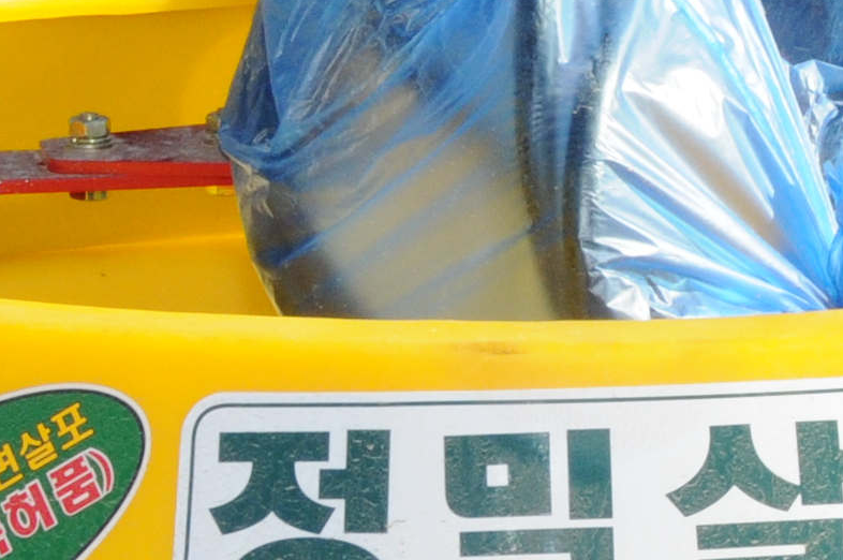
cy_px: -307
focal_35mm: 311
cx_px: 582
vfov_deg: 4.4
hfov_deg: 6.6
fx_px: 7273
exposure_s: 1/250
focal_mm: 38
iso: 500
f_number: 14
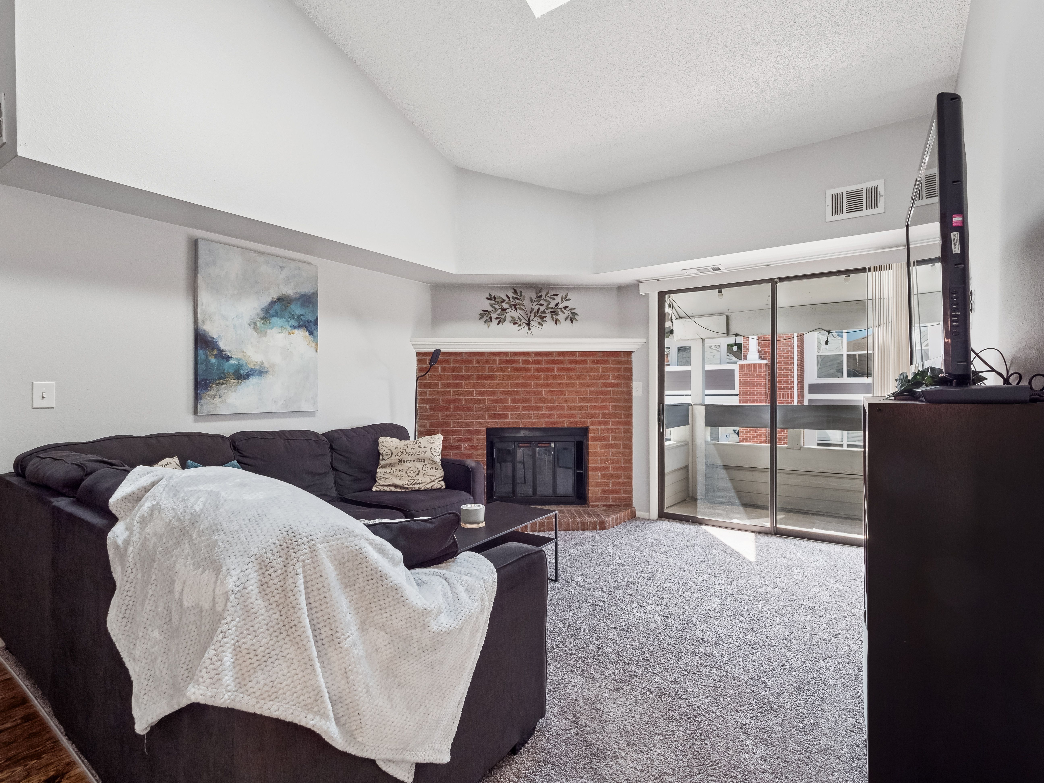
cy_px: 392
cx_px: 522
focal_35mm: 16
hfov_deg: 94.5
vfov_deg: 78.1
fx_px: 483
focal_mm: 8
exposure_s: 1/80
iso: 400
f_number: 5
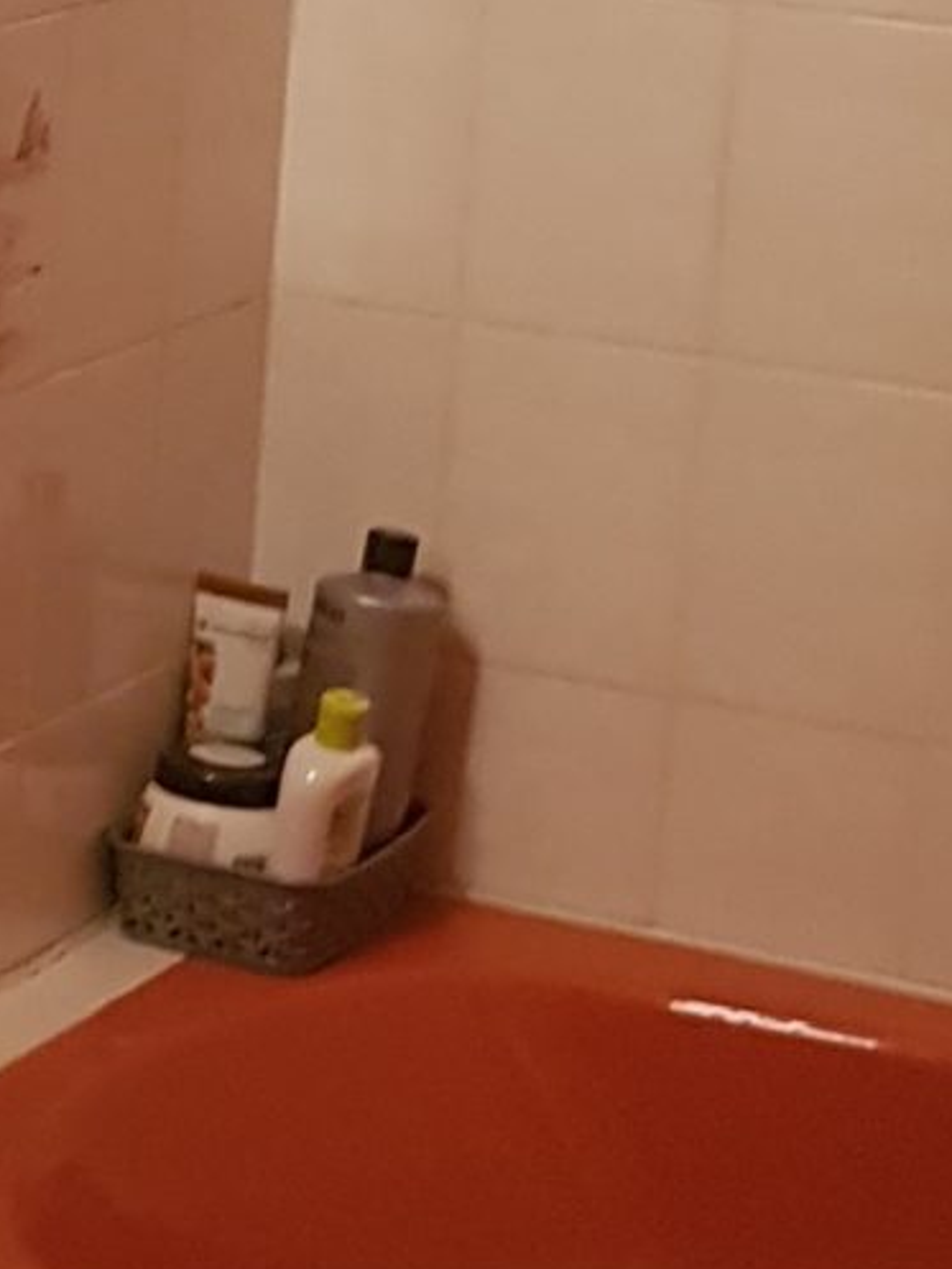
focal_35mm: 134
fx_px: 4912
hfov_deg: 10.7
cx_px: -470
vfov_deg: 14.7
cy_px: 485
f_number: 1.7
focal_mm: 4.2
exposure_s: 1/14
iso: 250
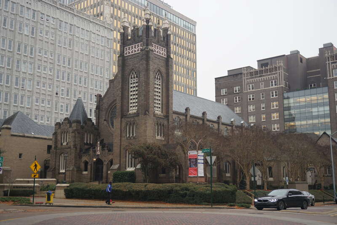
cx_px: 168
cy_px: 112
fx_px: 393
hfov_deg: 46.4
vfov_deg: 31.9
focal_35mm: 42
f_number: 4.5
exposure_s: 1/160
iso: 320
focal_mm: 28
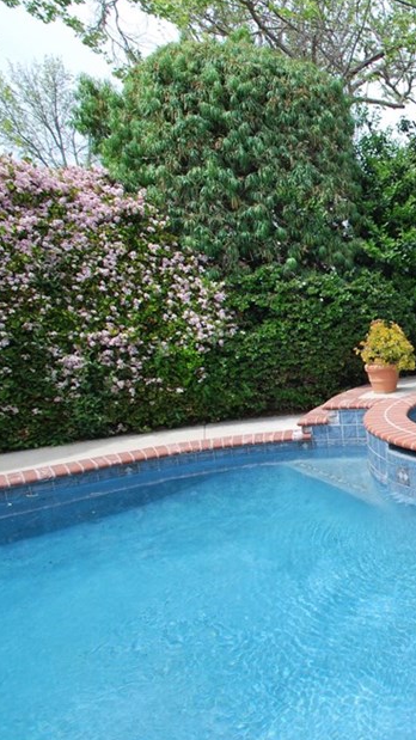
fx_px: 510
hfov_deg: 34.5
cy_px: 395
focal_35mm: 26
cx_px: 510
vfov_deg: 71.8
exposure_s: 1/200
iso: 100
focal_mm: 10
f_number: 7.1
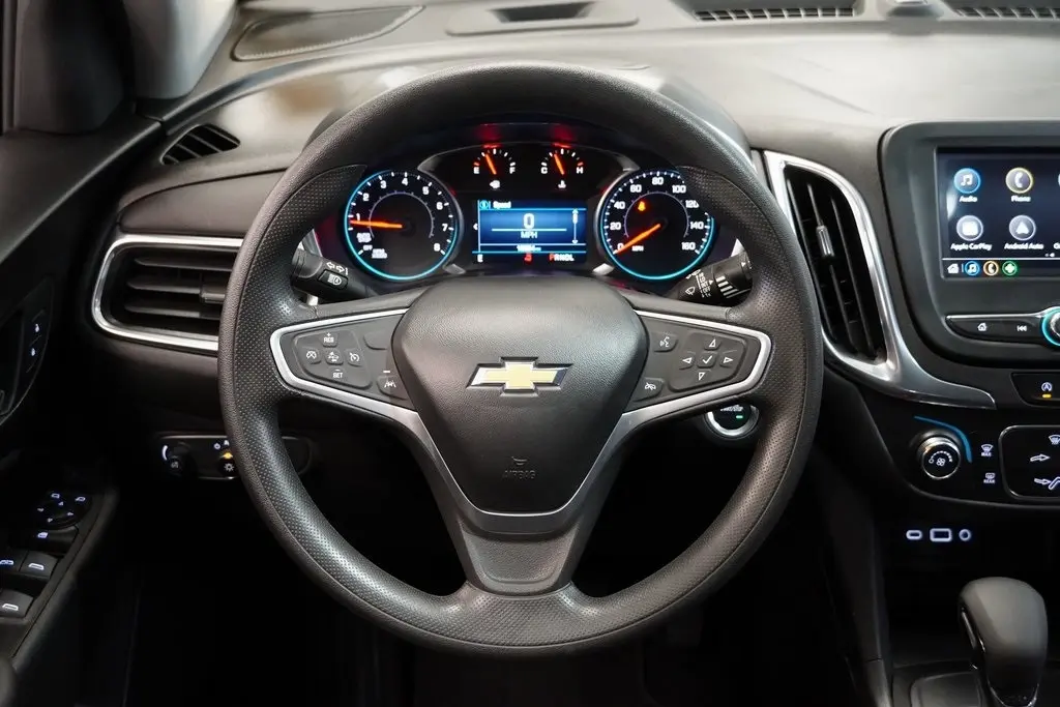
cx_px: 530
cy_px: 354
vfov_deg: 30.9
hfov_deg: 45.0
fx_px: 1281
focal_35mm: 44
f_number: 4.5
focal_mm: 29
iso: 6400
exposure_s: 1/40
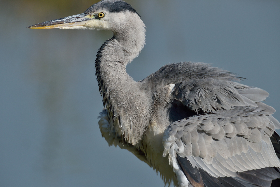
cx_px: 140
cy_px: 94
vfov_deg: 2.3
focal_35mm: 600
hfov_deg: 3.4
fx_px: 4667
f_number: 8
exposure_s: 1/1600
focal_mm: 600
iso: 320
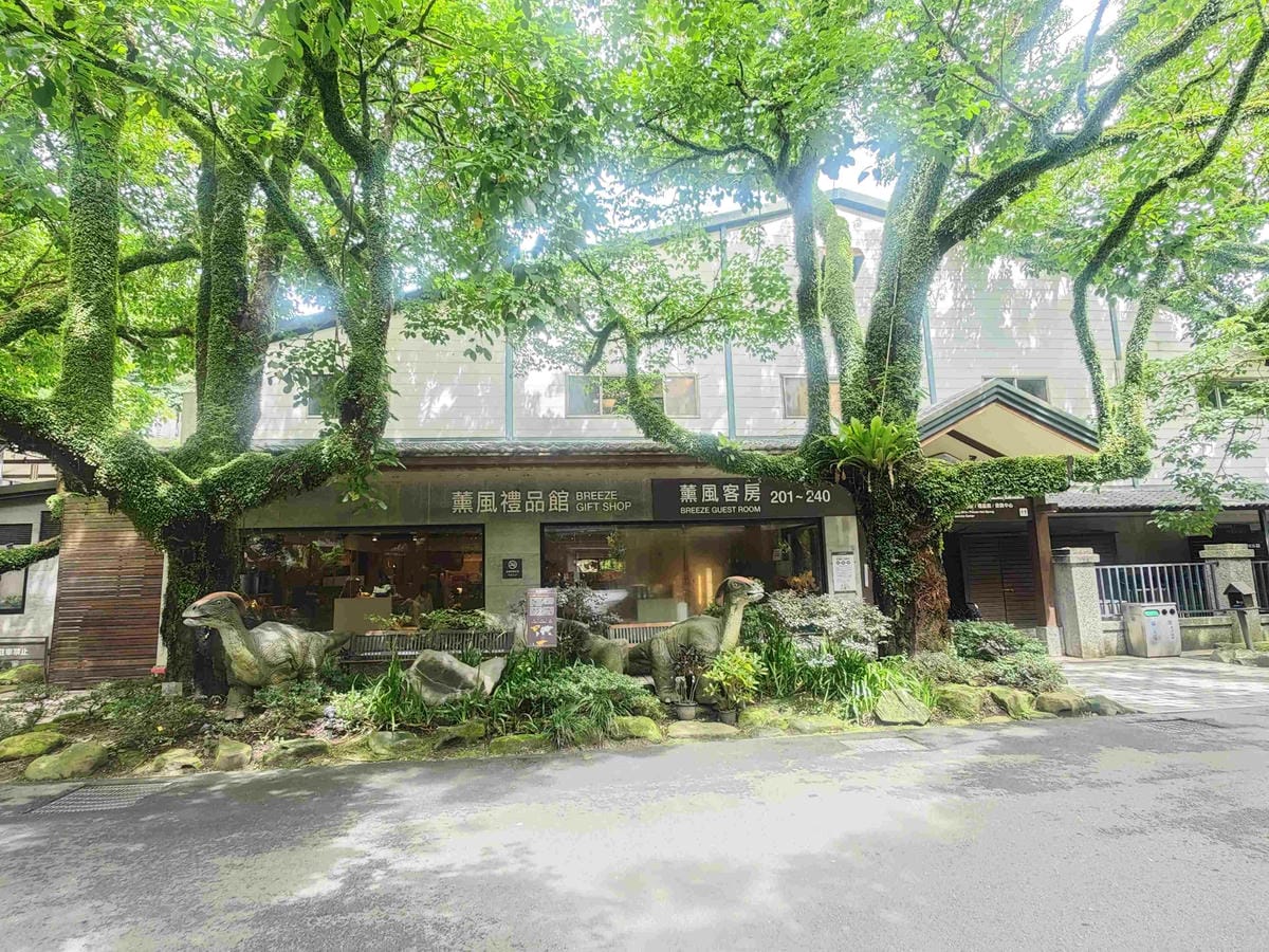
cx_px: 634
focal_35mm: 17
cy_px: 476
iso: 80
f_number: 1.8
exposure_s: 1/60
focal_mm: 2.03
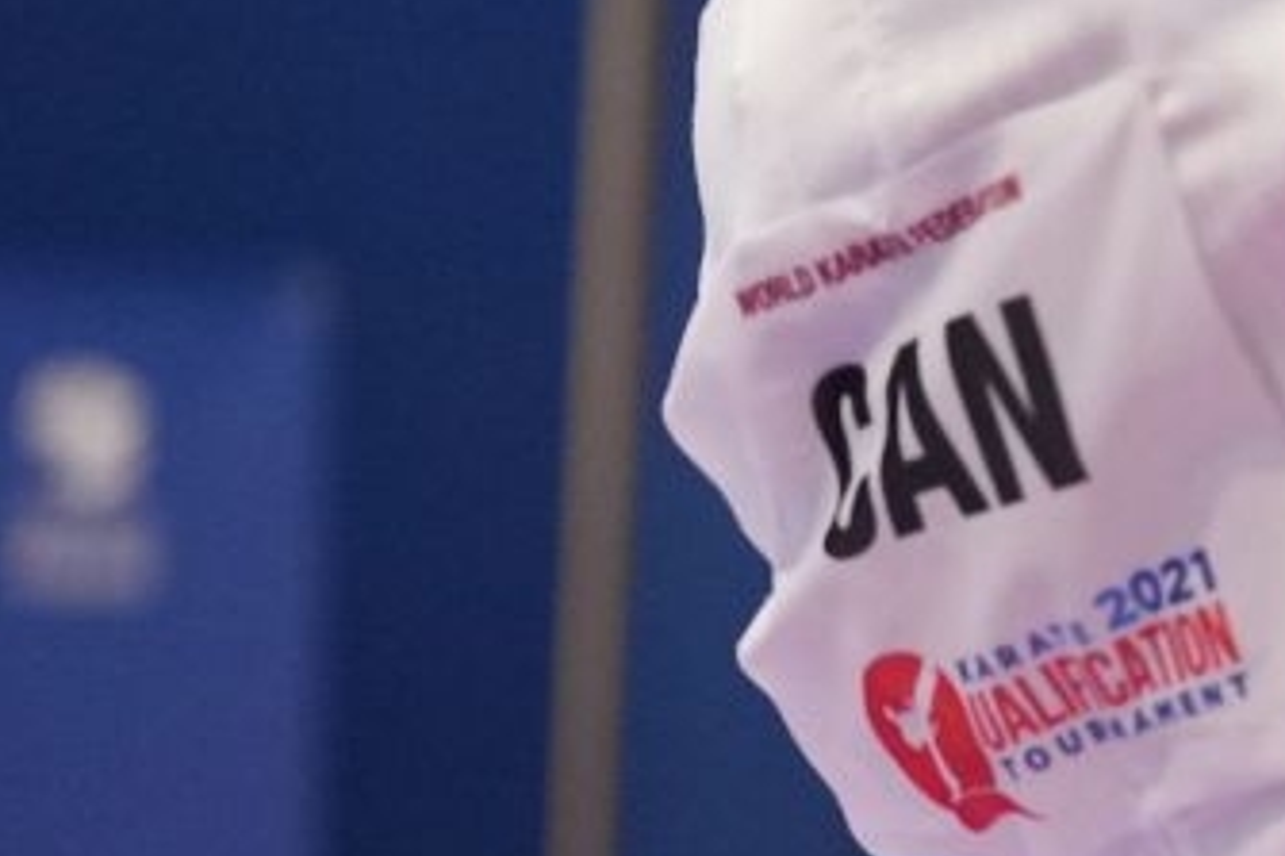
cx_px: 3445
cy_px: 737
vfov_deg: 2.6
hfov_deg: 3.8
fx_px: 19193
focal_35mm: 538
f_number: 2.8
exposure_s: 1/1000
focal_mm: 100
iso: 2500
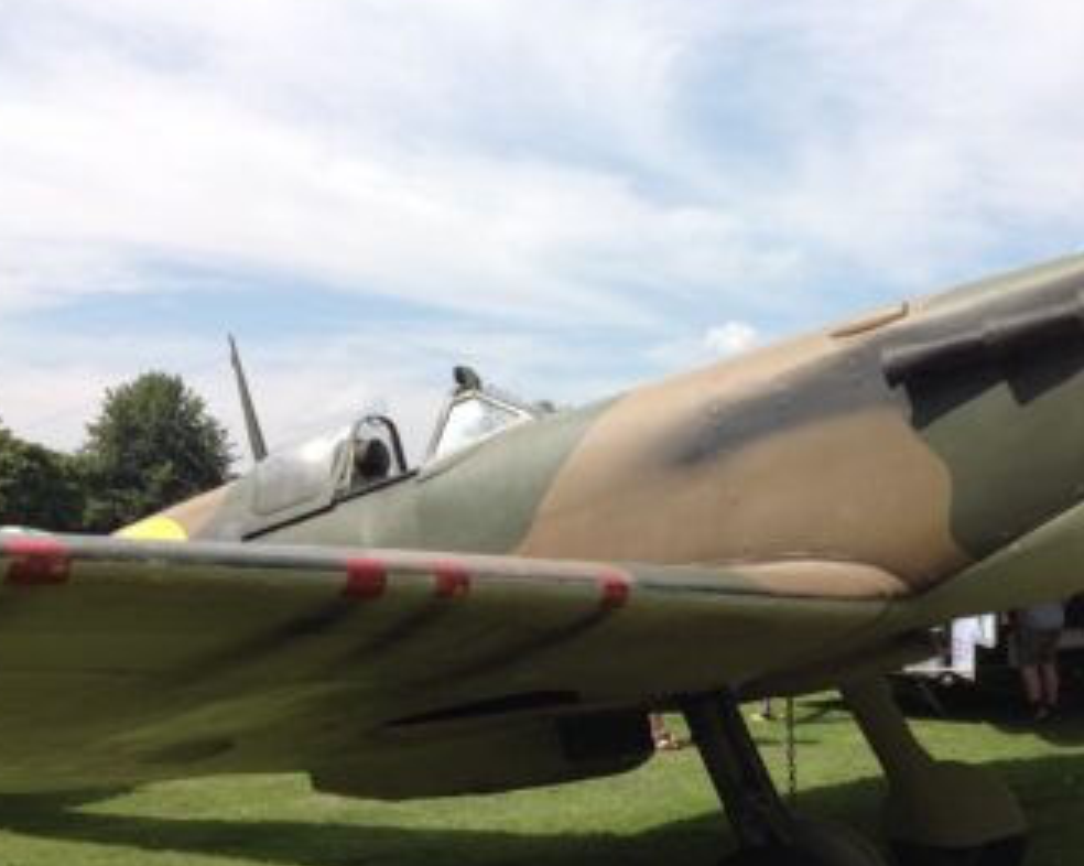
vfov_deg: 30.1
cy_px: 519
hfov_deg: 37.3
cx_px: 611
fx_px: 1603
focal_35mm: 50
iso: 50
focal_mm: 4.28
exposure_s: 1/1592
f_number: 2.4
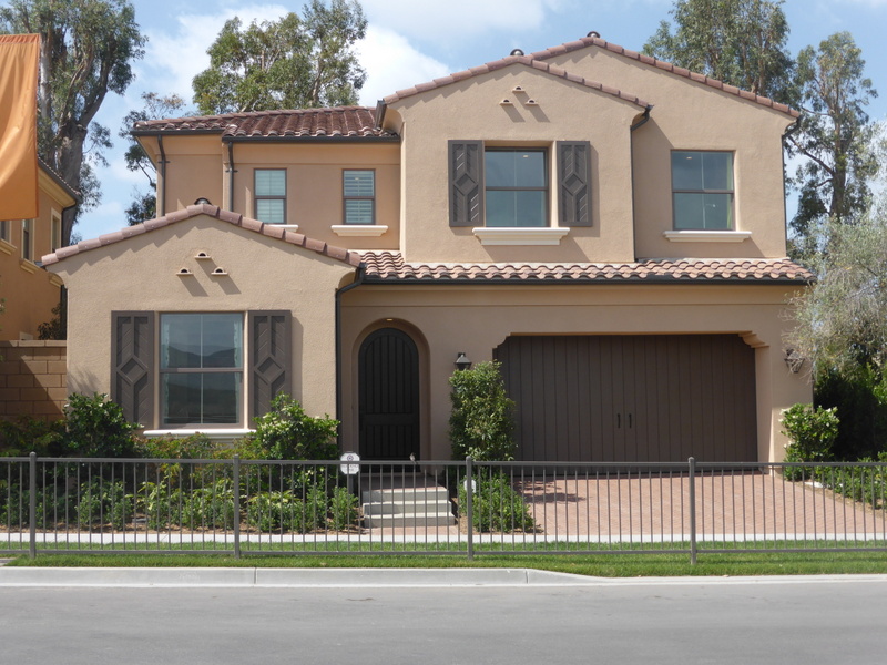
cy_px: 332
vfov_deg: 30.9
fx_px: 1204
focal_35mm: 47
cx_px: 444
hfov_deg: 40.4
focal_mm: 8.5
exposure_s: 1/640
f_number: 4.2
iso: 100
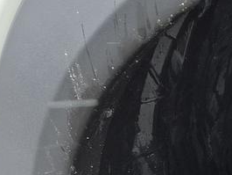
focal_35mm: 111
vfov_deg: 11.9
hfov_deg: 13.6
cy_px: 351
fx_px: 744
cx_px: 534
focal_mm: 5.4
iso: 50
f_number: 1.8
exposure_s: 1/180
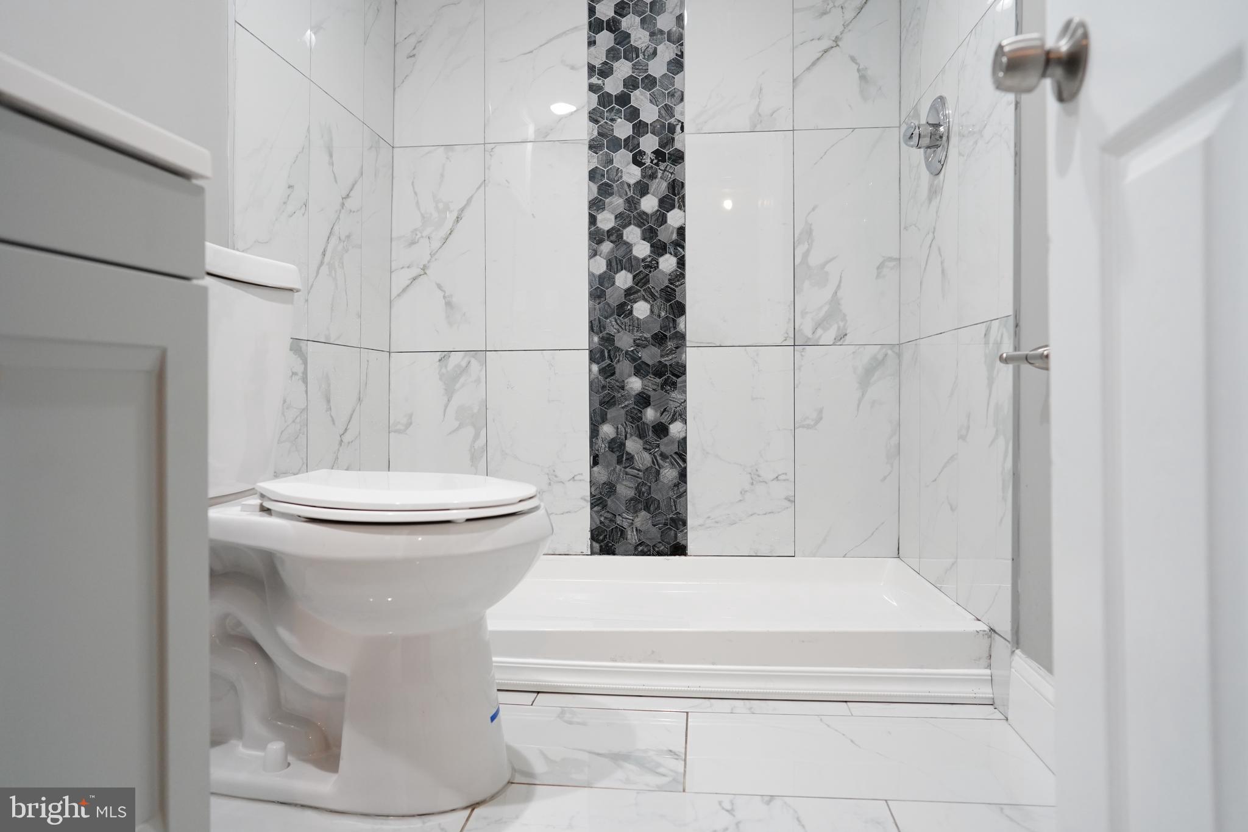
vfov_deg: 53.1
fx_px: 832
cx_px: 624
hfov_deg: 73.7
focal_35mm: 24
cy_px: 416
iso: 2000
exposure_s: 1/125
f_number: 4
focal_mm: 24
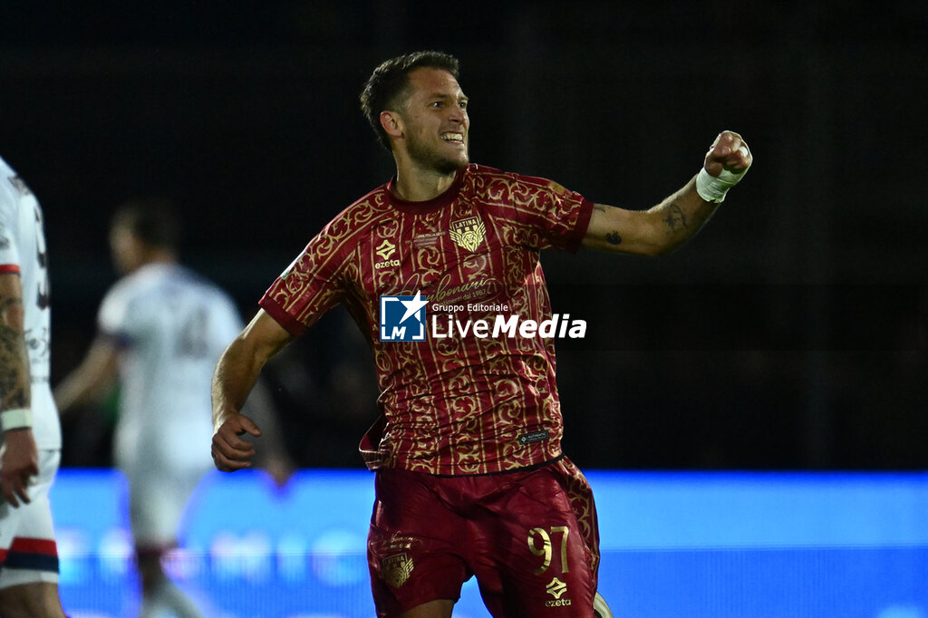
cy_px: 309
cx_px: 464
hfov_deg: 3.7
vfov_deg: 2.5
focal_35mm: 560
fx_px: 14430
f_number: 4
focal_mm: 560
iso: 5000
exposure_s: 1/2000
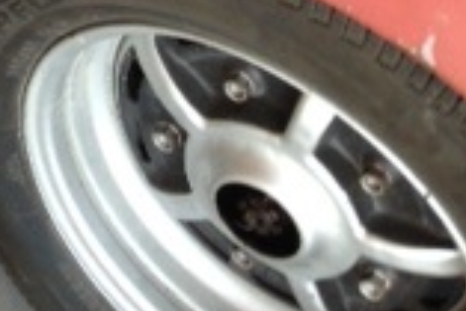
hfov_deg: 13.8
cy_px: -545
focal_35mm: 140
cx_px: -208
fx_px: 1814
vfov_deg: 8.6
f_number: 2.4
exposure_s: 1/30
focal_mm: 4.13
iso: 50
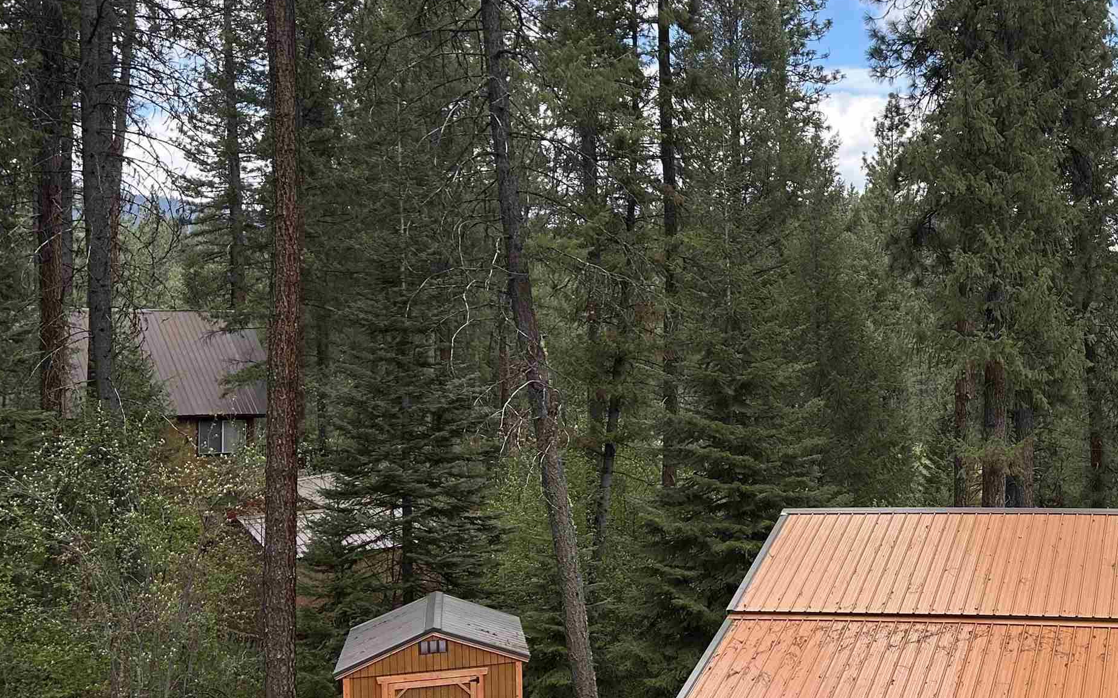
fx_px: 1401
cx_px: 878
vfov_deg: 28.0
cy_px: 360
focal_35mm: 46
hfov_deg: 41.8
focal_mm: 5.7
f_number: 1.5
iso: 50
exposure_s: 1/1000
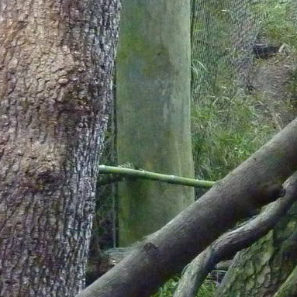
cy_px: -78
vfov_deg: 11.0
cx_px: 578
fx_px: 1505
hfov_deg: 10.4
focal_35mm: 155
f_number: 3.7
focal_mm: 6.9
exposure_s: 1/50
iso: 800
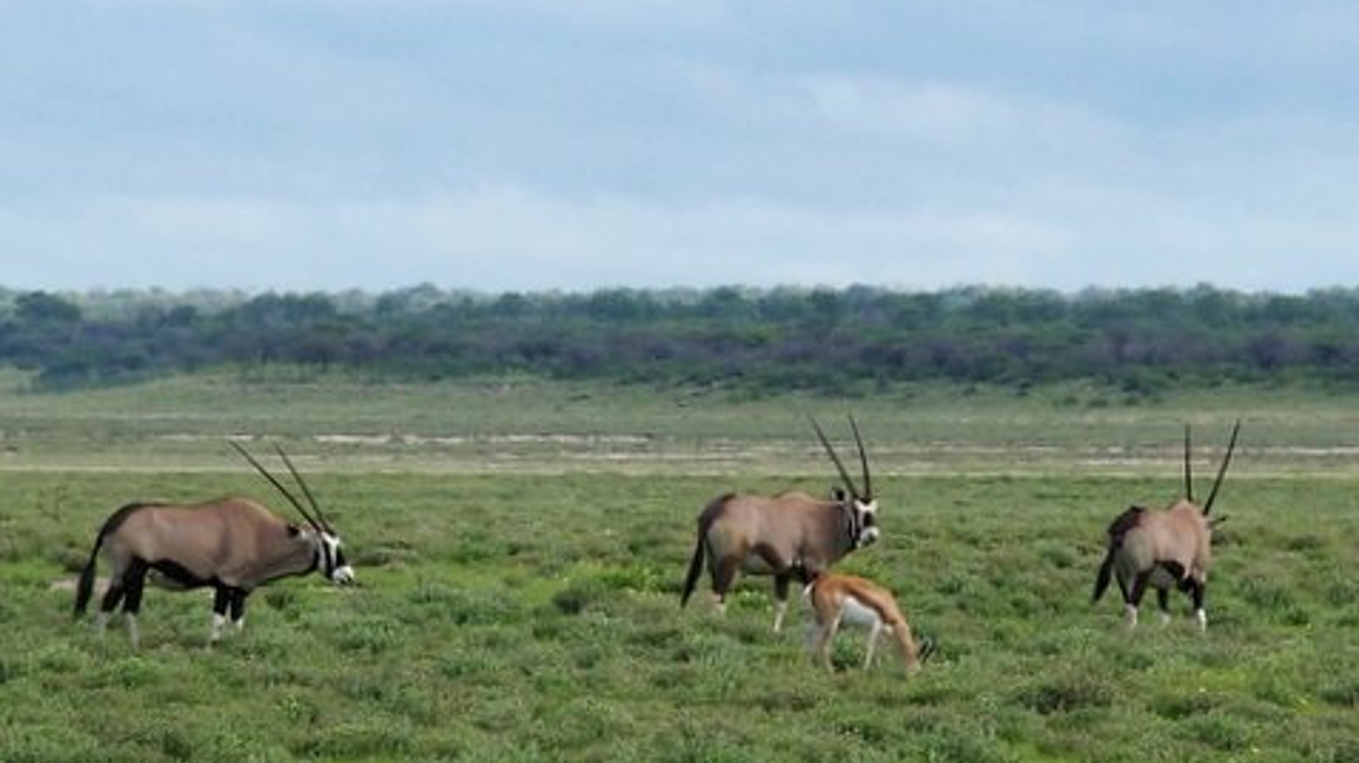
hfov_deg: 6.6
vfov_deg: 3.7
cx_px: 678
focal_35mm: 329
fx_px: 11852
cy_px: 409
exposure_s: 1/500
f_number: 3.5
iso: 100
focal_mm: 64.3
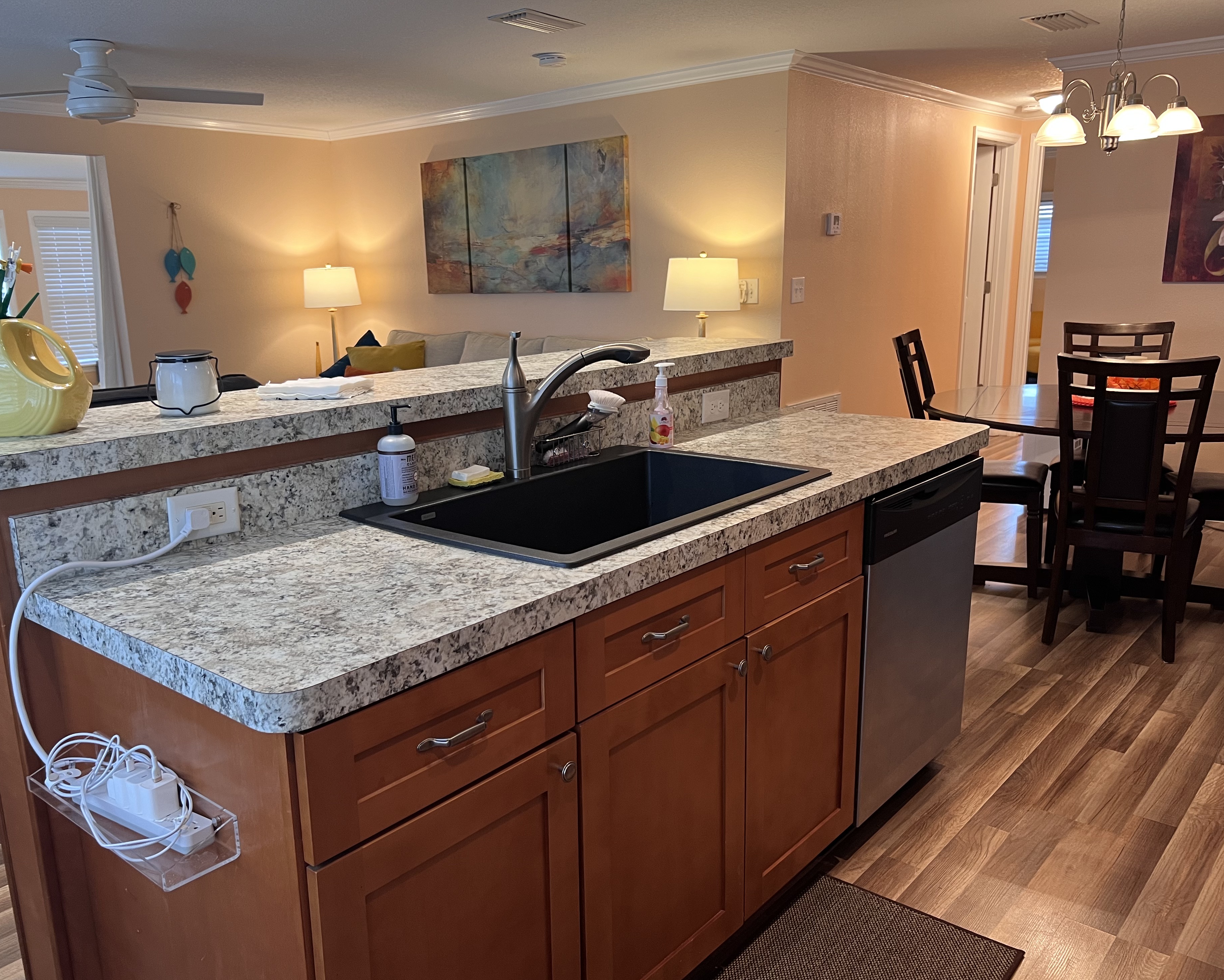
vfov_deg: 51.5
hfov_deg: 62.2
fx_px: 1014
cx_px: 587
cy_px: 506
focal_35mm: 28
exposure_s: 1/60
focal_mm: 5.7
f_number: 1.5
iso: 160
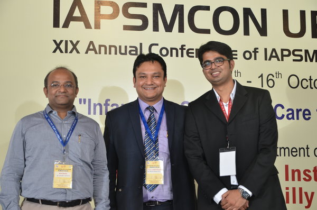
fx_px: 764
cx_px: 158
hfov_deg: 23.4
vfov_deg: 15.6
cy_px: 105
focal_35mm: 87
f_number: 6.3
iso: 320
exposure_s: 1/125
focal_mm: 58
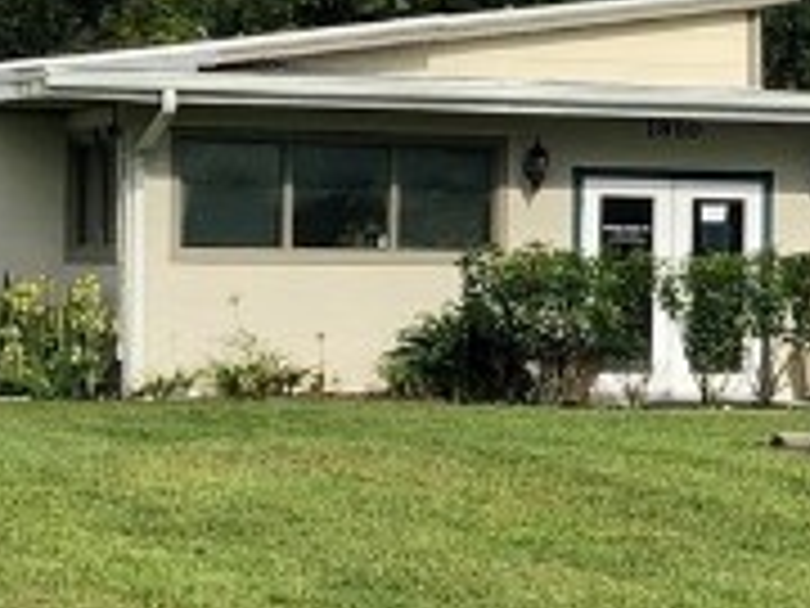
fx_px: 3721
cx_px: 792
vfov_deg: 9.3
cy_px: 293
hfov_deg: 12.3
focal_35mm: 159
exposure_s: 1/1548
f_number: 1.8
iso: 20
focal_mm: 3.99
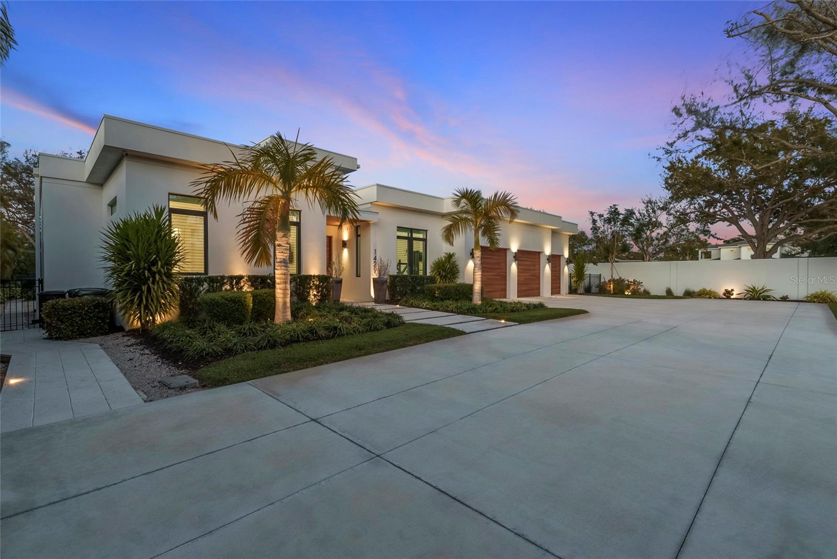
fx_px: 372
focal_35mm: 16
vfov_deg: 73.8
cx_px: 418
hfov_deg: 96.7
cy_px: 280
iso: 400
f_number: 9
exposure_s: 1/50
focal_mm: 16
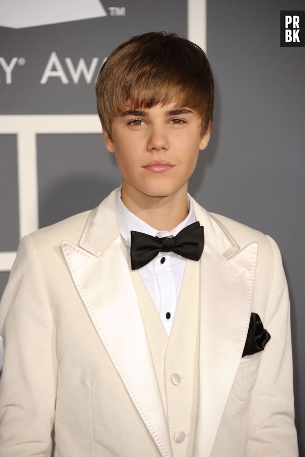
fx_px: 3812
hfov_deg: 4.6
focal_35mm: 300
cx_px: 152
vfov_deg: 6.9
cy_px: 228
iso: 640
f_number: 7.1
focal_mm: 300
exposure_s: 1/250
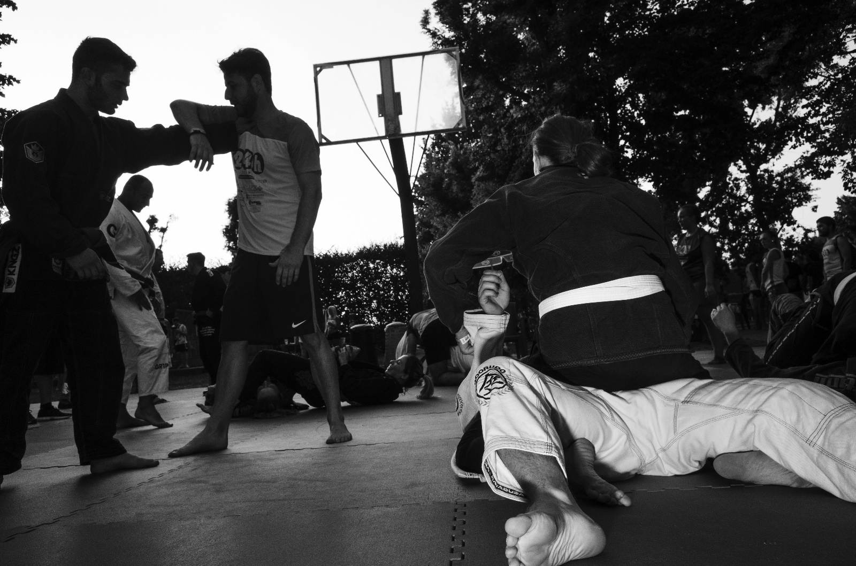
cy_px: 283
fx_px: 664
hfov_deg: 65.6
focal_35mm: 28
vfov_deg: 46.2
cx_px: 428
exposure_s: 1/500
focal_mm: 18.3
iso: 400
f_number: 7.1
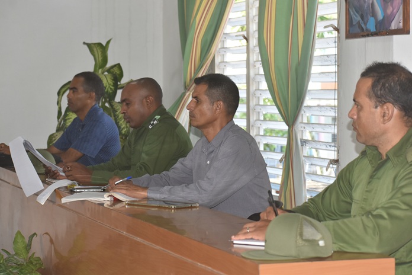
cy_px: 138
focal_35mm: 105
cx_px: 206
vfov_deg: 13.0
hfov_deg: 19.5
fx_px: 1202
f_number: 5.6
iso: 640
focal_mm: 70
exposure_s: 1/125
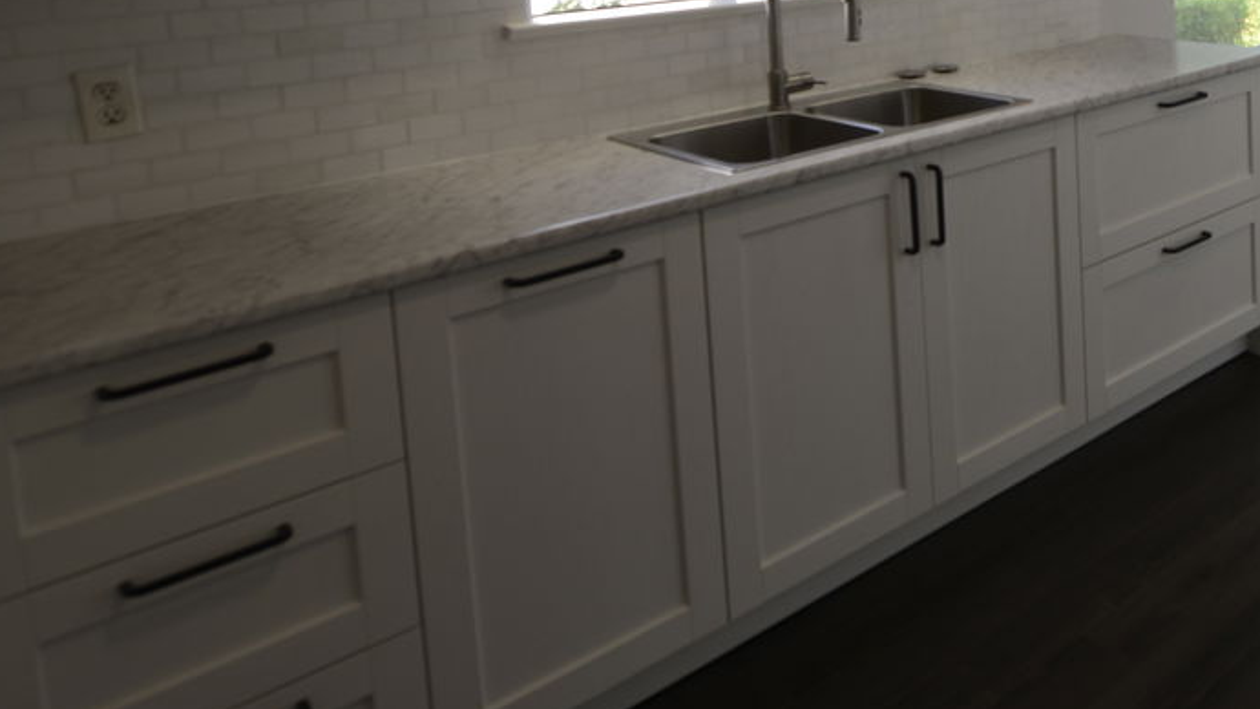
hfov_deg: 48.7
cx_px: 1234
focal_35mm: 34
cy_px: -29
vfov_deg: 31.5
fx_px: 1136
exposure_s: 1/160
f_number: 4
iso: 200
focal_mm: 14
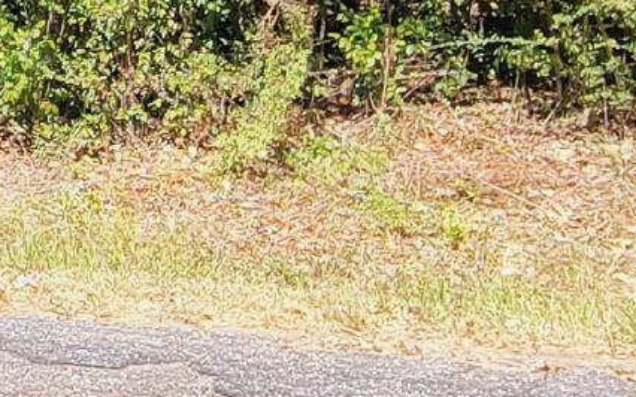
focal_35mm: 97
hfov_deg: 16.9
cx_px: -569
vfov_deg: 13.0
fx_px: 1681
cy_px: -137
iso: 50
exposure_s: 1/556
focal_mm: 2.2
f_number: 2.2
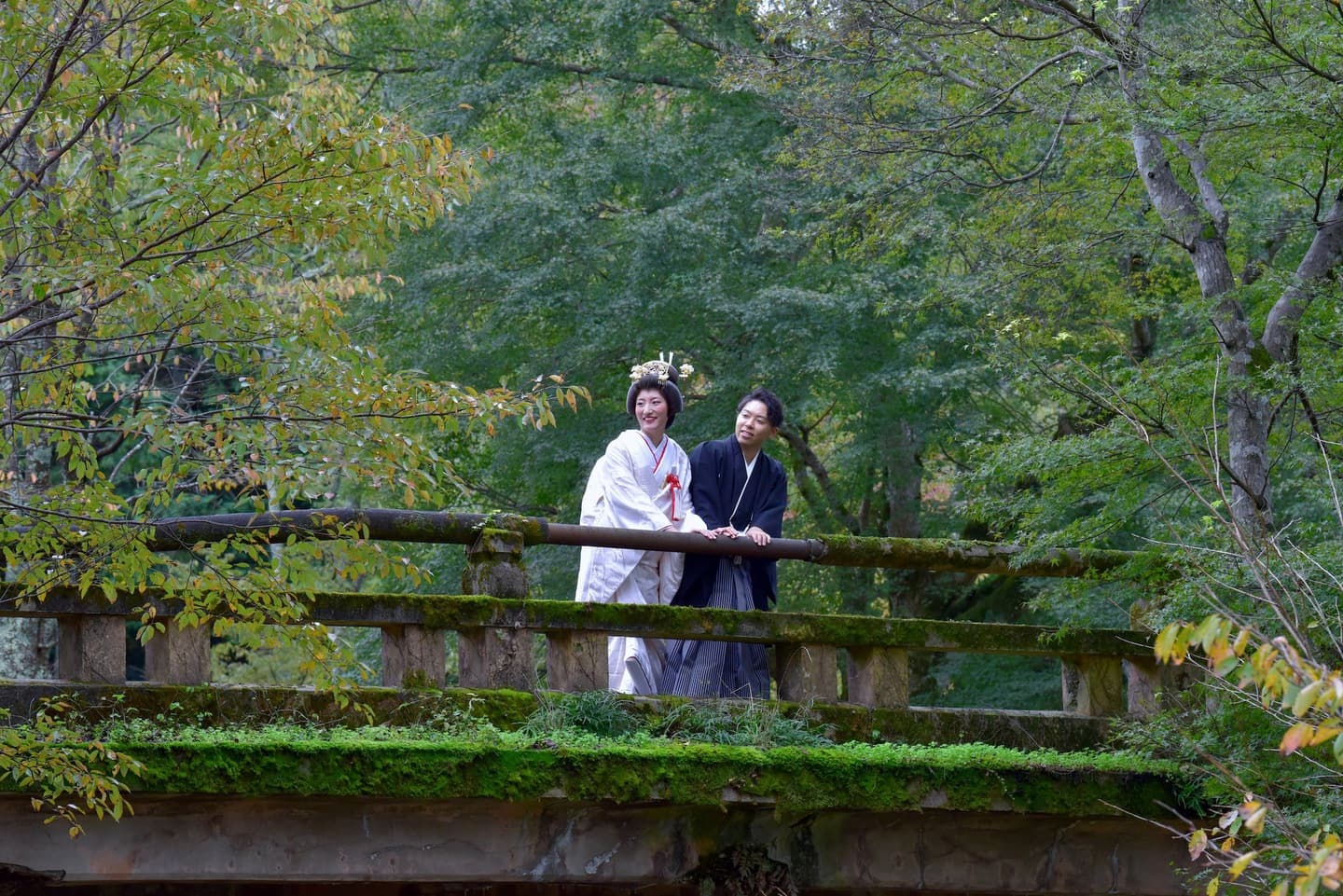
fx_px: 5597
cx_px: 672
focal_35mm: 150
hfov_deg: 13.7
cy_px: 448
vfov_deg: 9.2
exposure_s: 1/250
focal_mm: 150
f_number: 10
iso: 2000
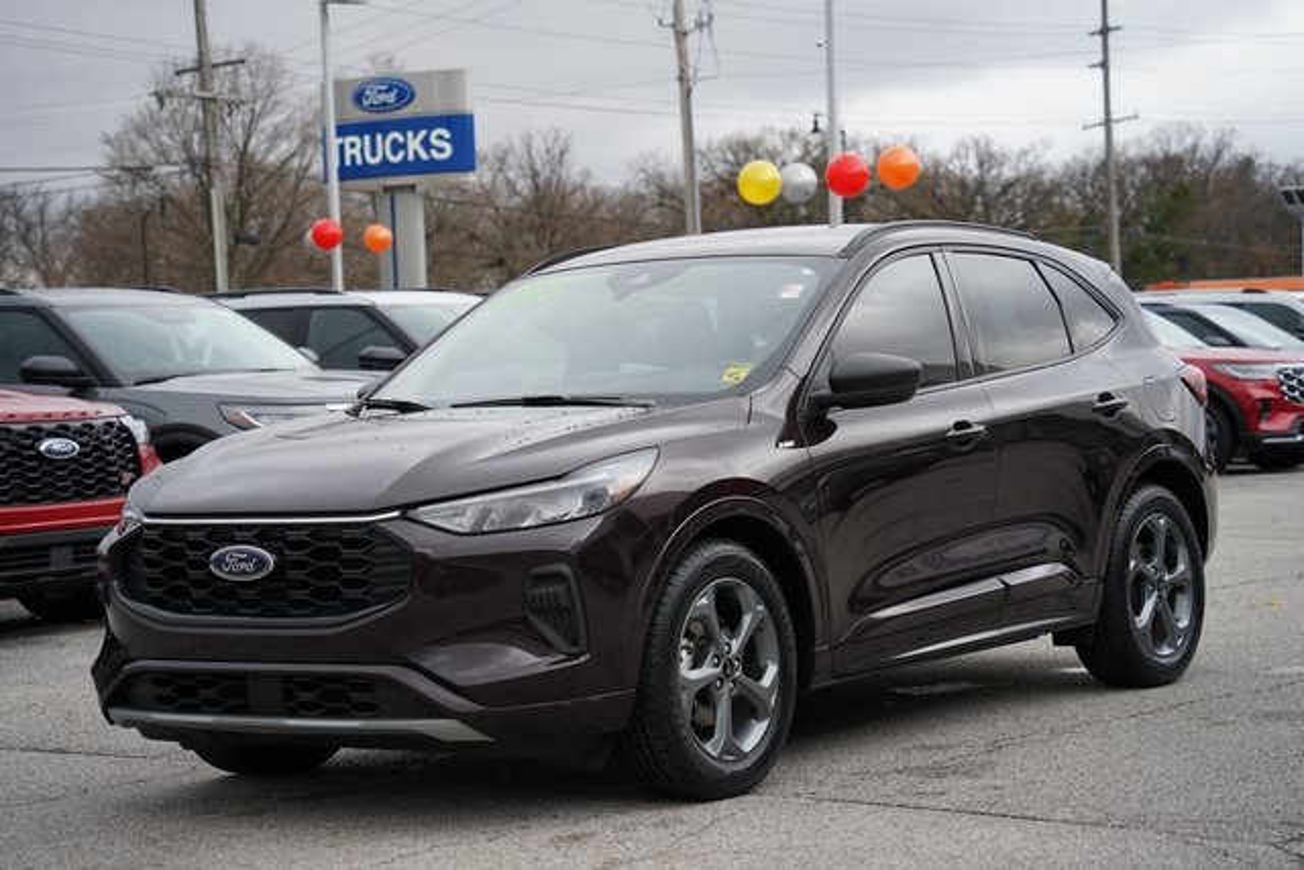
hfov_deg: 27.7
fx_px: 2645
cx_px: 652
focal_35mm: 73
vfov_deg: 18.7
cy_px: 435
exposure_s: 1/80
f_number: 4
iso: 125
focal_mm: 73
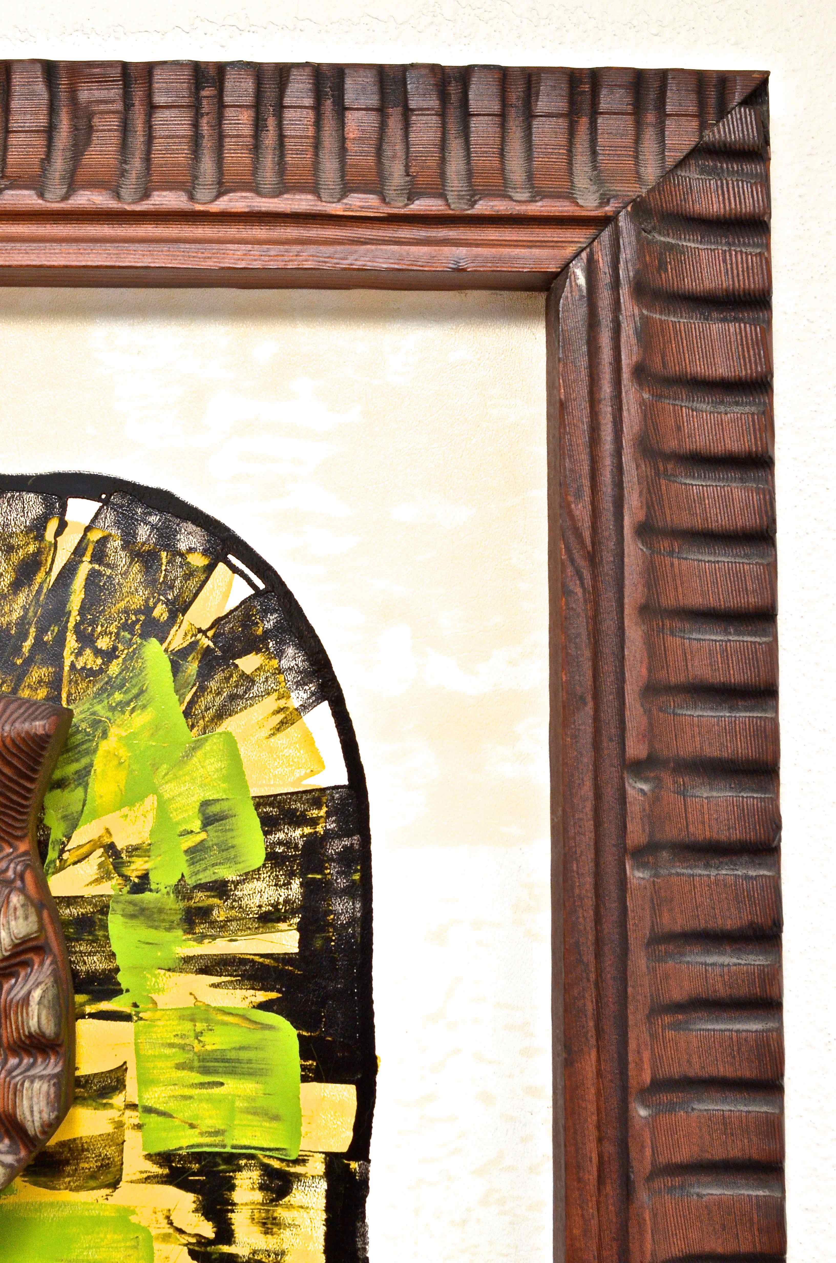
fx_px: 2519
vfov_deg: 28.1
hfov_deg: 18.8
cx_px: 418
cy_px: 632
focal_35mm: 72
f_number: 11
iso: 1600
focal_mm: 48
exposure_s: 1/200
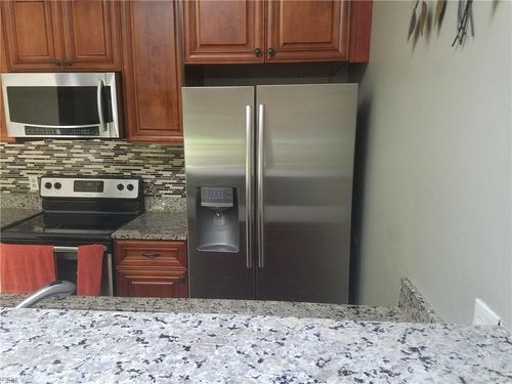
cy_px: 192
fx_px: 385
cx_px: 256
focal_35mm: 26
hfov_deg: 67.3
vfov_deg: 53.1
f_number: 1.7
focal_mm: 4.2
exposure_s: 1/24
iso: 200
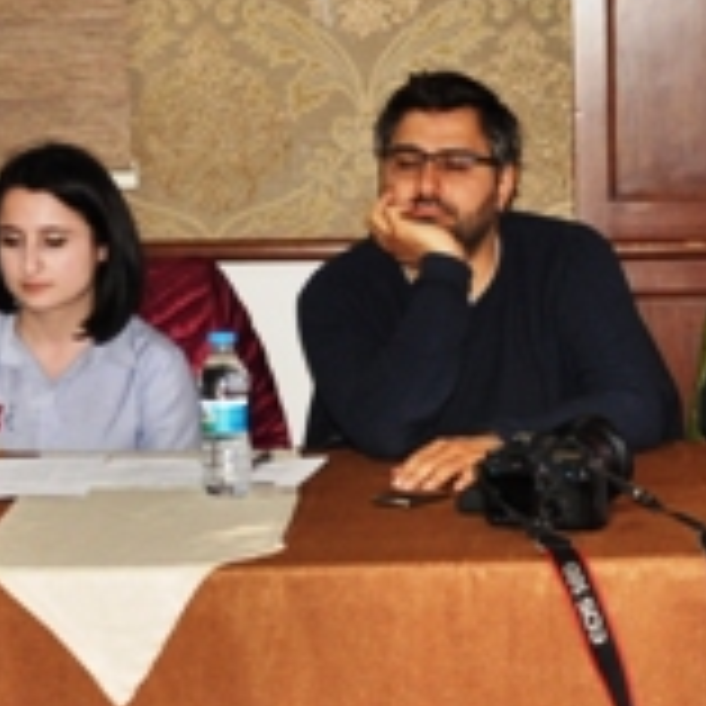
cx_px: 634
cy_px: 578
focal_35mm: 130
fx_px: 2993
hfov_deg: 13.3
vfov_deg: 13.4
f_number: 4
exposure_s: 1/60
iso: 400
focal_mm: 25
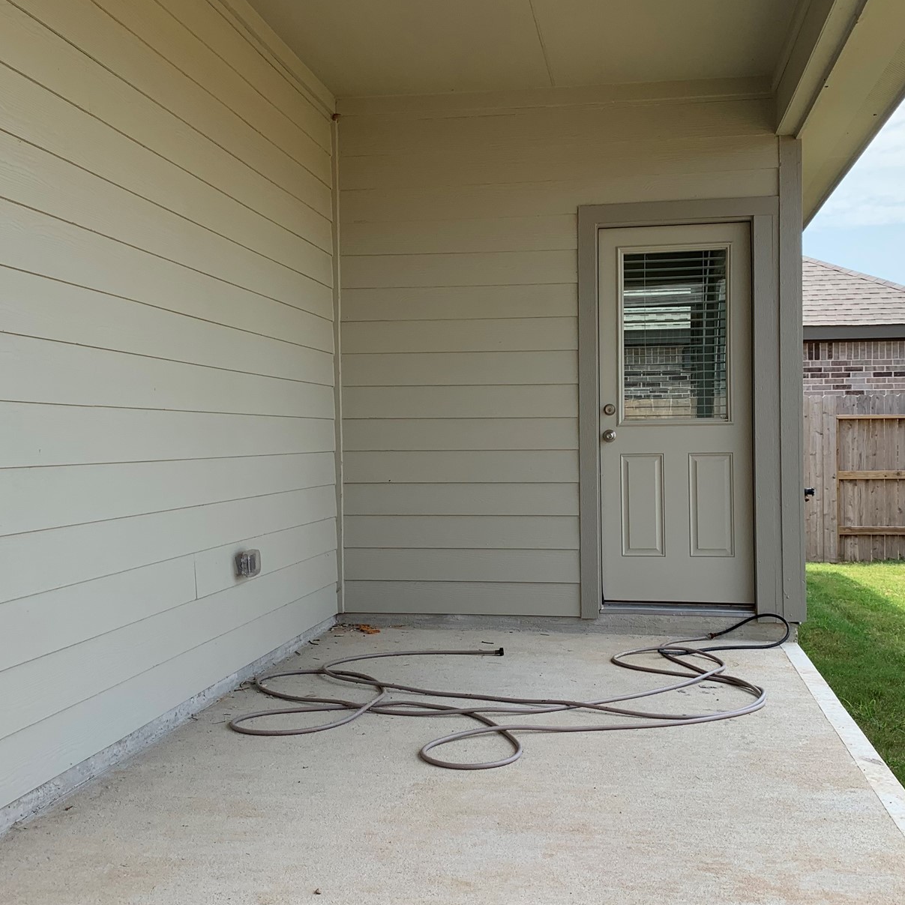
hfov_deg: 42.8
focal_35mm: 39
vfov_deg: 42.8
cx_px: 462
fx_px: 1154
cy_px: 462
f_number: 1.8
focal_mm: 4.25
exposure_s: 1/864
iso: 25
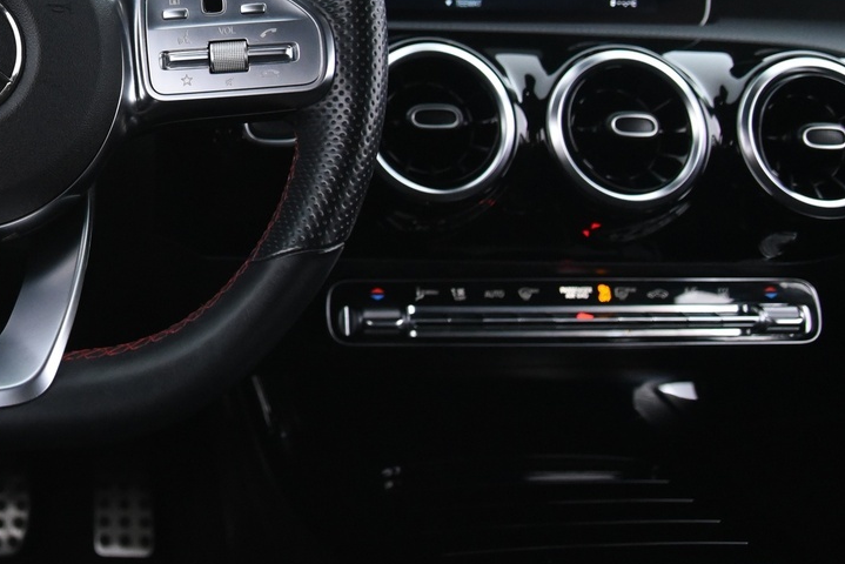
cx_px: -45
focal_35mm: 54
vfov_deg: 24.1
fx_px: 1268
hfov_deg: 33.0
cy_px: 22
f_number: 4
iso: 4000
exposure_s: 1/20
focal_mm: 24
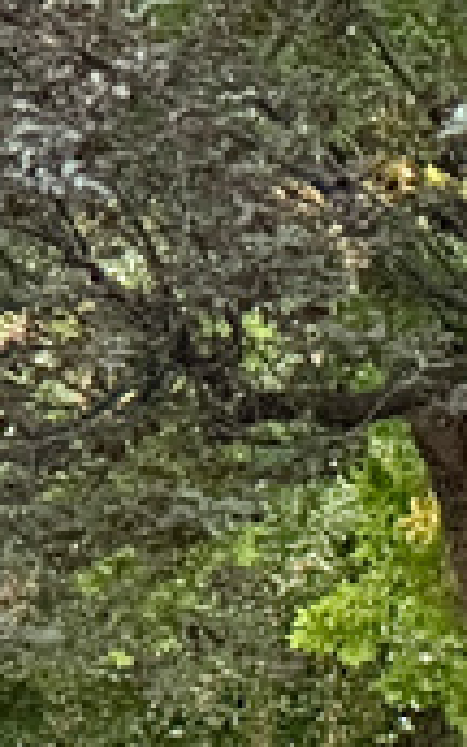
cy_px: 1257
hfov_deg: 2.7
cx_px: 1500
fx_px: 9844
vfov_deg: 4.3
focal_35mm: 483
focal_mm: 9
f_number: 2.8
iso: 1250
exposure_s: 1/30
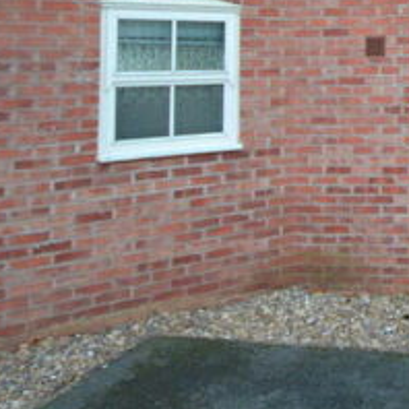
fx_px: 662
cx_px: 465
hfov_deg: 30.3
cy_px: 6
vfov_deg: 31.9
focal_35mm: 50
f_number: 4.2
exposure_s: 1/60
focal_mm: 11
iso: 1400
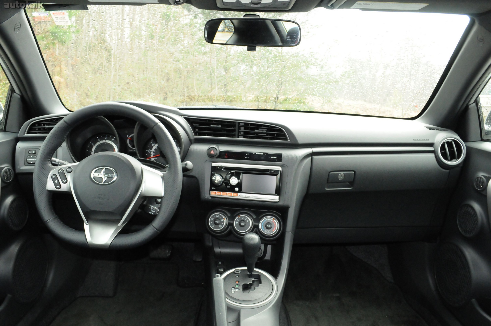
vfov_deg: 47.8
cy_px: 163
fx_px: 368
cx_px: 246
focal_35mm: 27
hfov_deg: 67.4
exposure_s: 1/60
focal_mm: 18
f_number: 8
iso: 2500
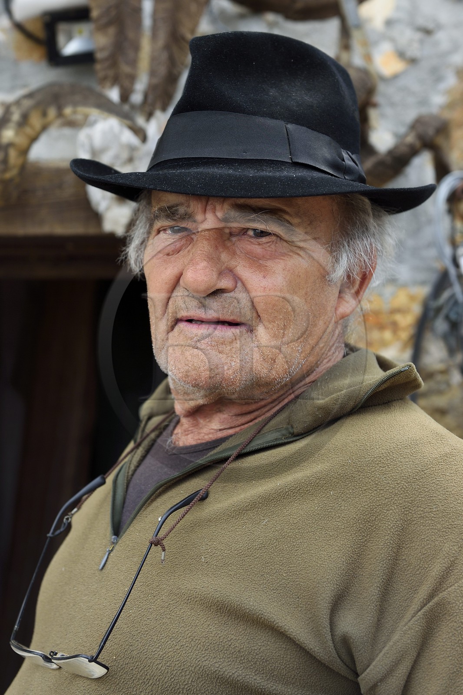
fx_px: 849
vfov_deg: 44.5
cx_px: 232
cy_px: 348
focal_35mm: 44
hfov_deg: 30.5
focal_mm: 44
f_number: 4.5
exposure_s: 1/160
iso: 200
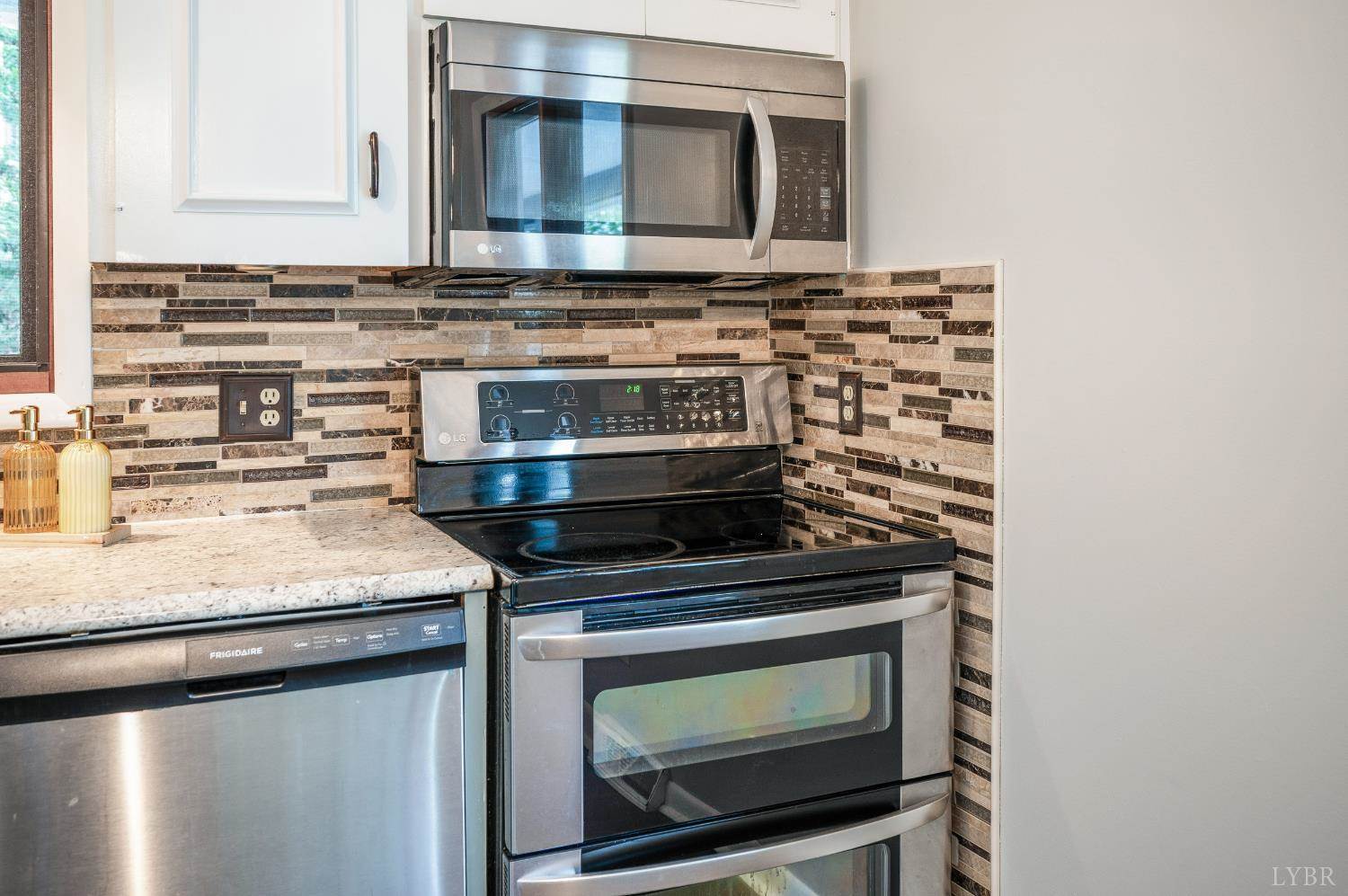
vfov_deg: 43.5
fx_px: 1122
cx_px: 674
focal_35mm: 30
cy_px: 448
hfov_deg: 62.0
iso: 200
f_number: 4
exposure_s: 1/2.5
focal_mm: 30
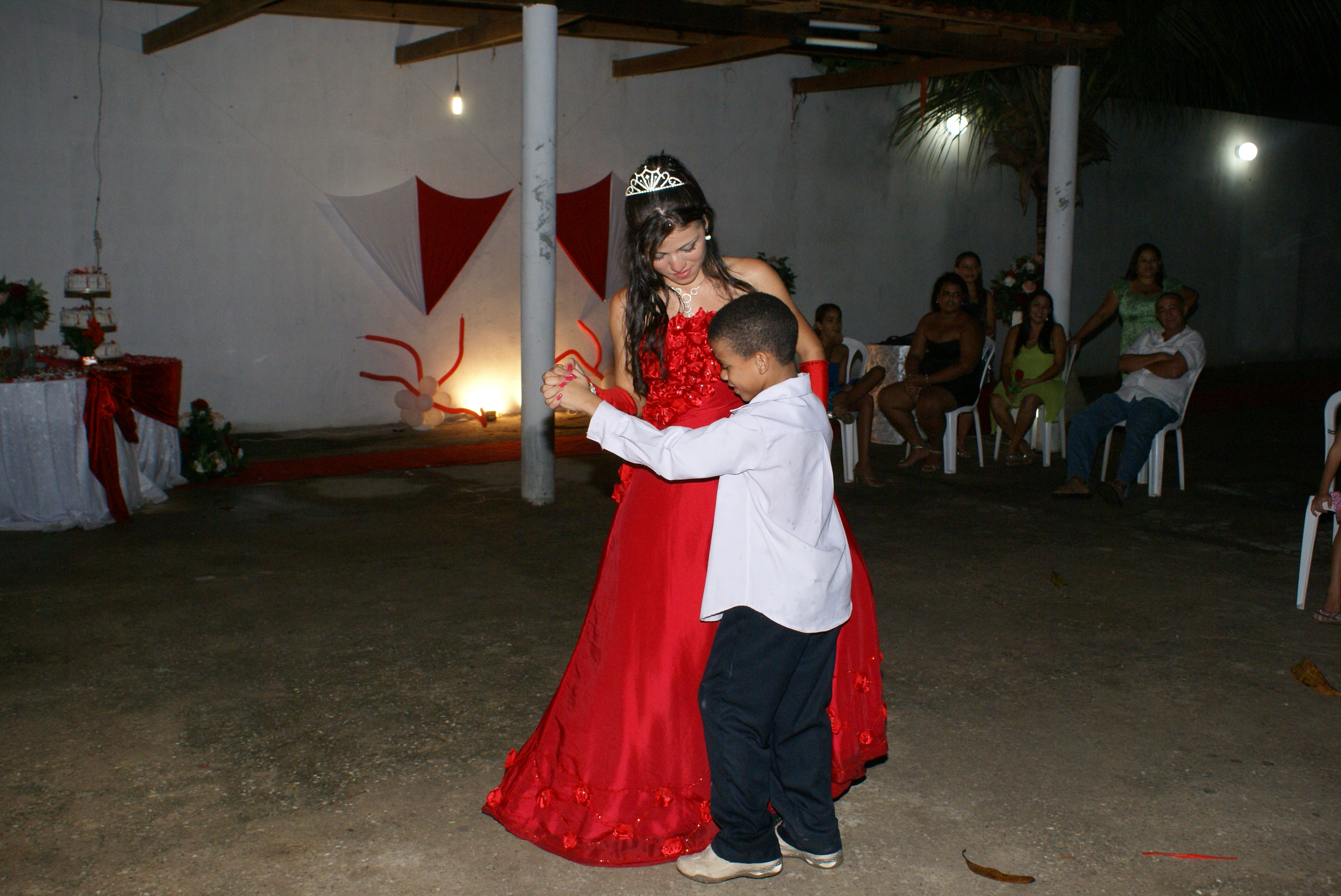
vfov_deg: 40.0
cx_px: 670
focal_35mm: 33
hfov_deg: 57.2
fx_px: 1230
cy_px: 448
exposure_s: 1/60
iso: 400
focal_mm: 22
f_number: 5.6
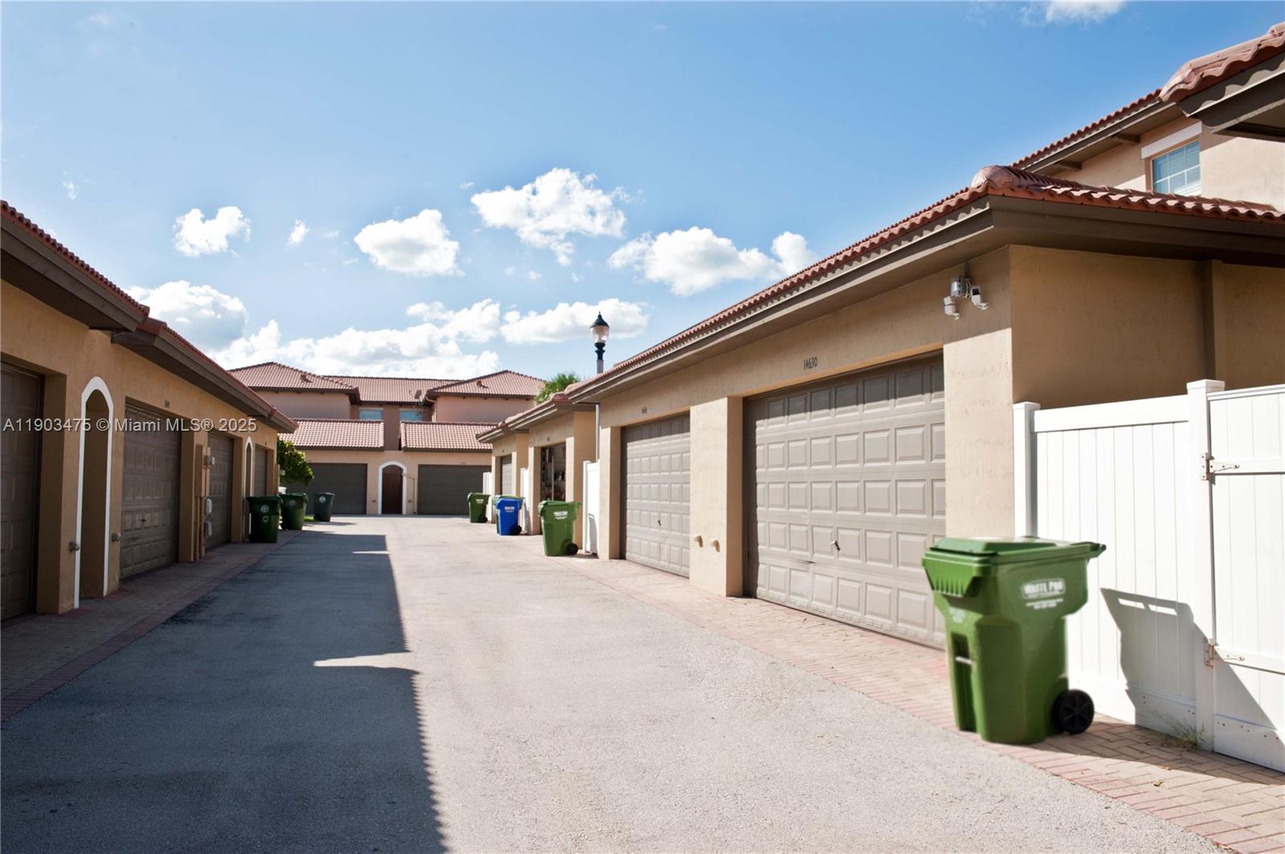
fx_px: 1034
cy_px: 427
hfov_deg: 63.7
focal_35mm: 29
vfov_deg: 44.9
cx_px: 642
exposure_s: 1/160
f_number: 14
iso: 250
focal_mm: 29
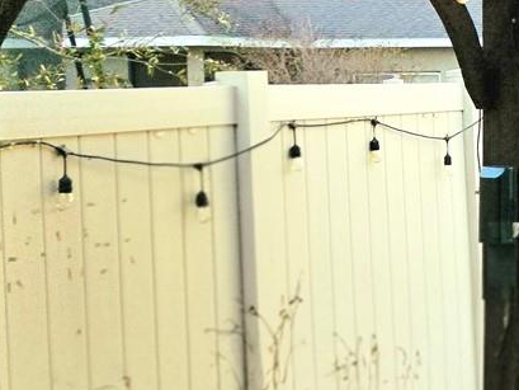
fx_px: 1350
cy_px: 131
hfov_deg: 18.0
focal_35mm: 90
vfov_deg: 16.4
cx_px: 890
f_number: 1.8
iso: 160
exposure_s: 1/526
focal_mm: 5.4
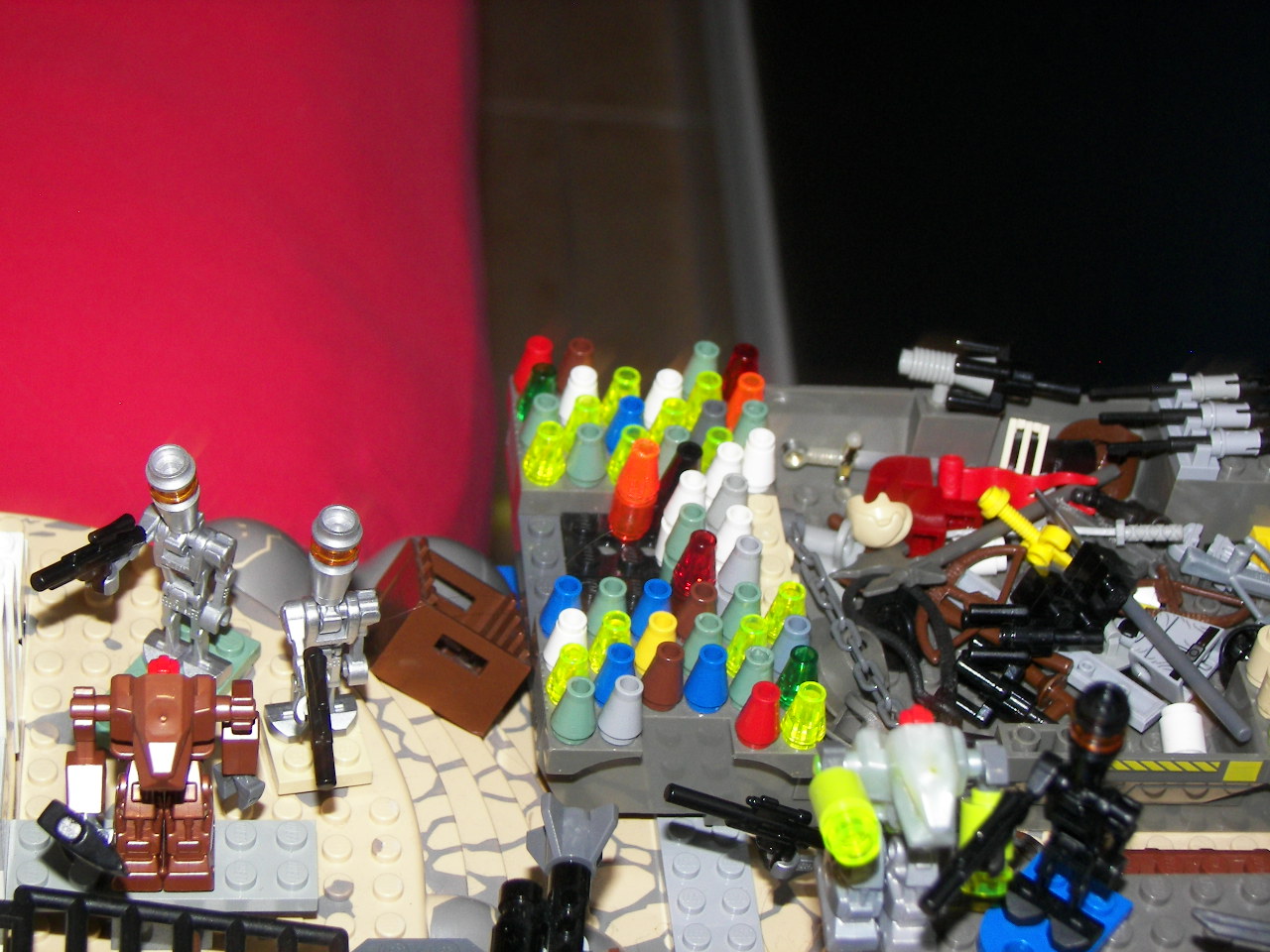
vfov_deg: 17.4
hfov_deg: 23.0
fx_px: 3119
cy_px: 476
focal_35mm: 85
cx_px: 635
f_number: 2.8
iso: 100
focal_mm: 14.1
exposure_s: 1/40
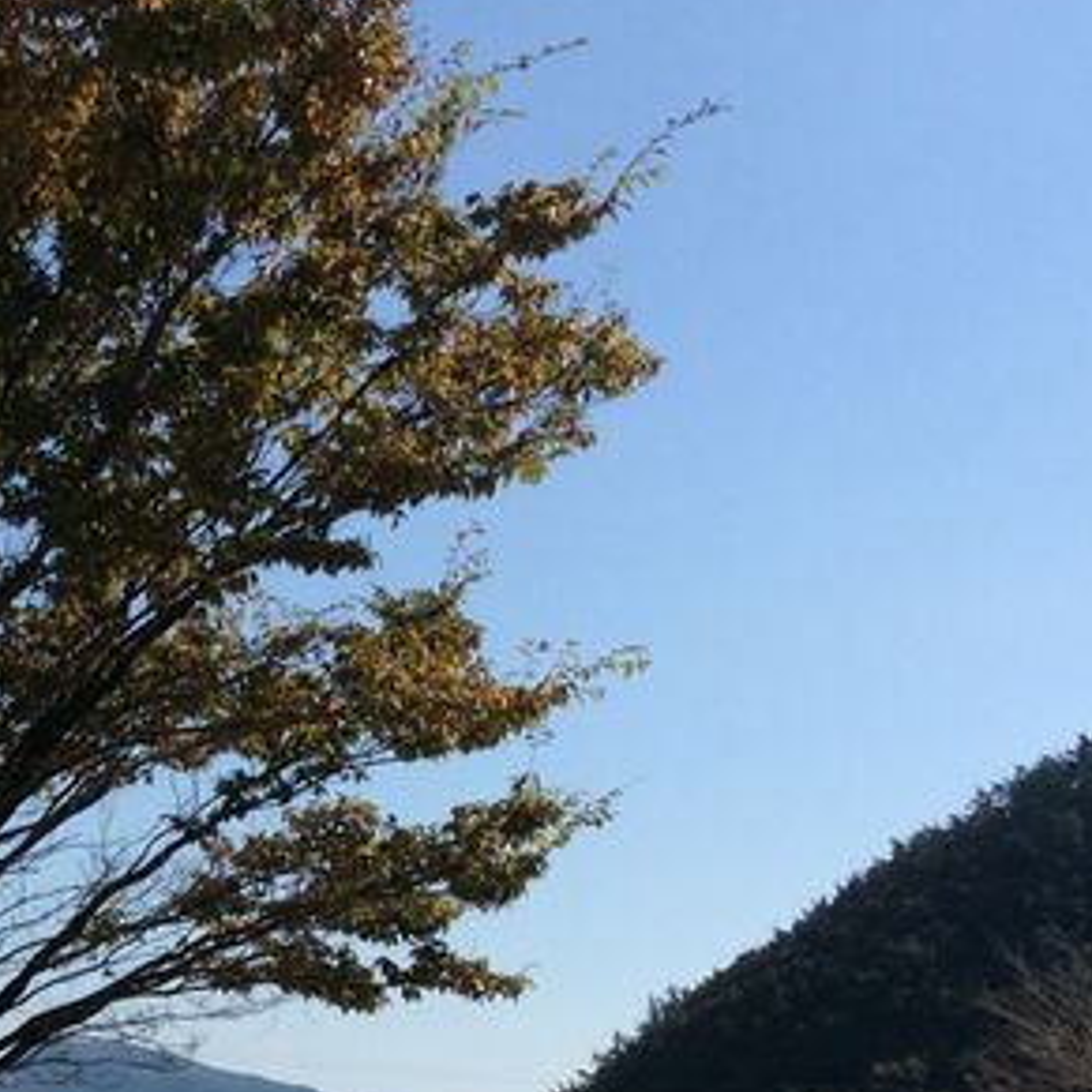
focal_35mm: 70
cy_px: 867
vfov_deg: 24.3
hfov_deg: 24.5
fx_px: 2498
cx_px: 343
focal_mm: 3.3
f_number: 2.4
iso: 32
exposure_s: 1/2203
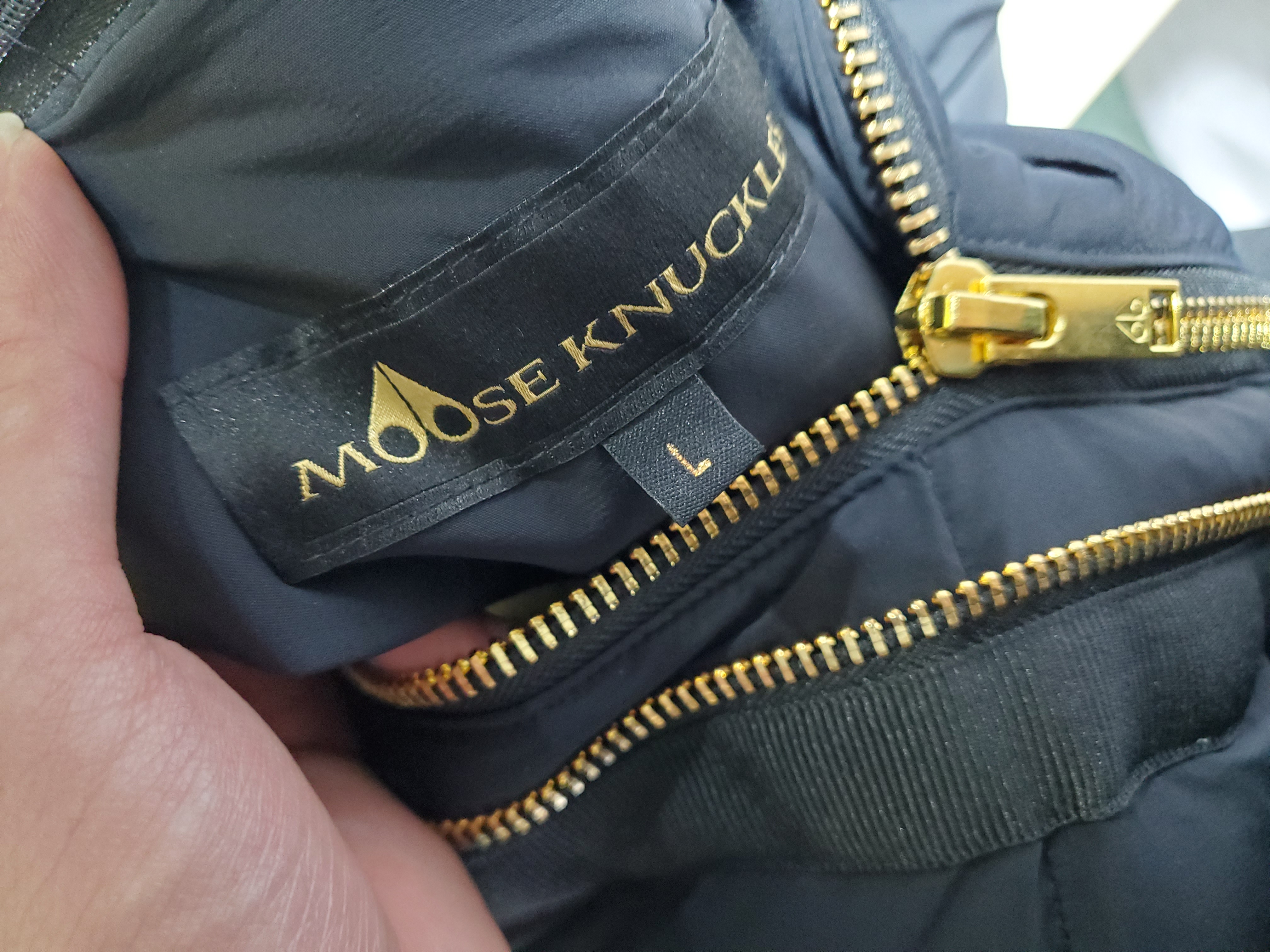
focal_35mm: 26
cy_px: 476
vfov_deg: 53.1
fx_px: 954
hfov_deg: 67.3
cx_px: 635
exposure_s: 1/50
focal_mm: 4.3
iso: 640
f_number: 1.5
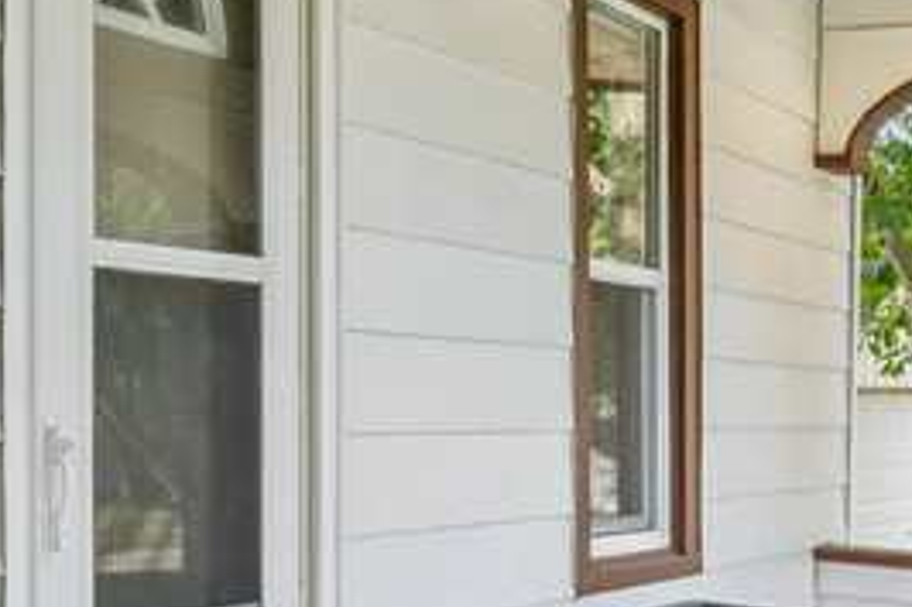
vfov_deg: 17.7
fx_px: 1949
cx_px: 336
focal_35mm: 77
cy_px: 341
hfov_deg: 26.2
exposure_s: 1/30
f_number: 9
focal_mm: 16
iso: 400
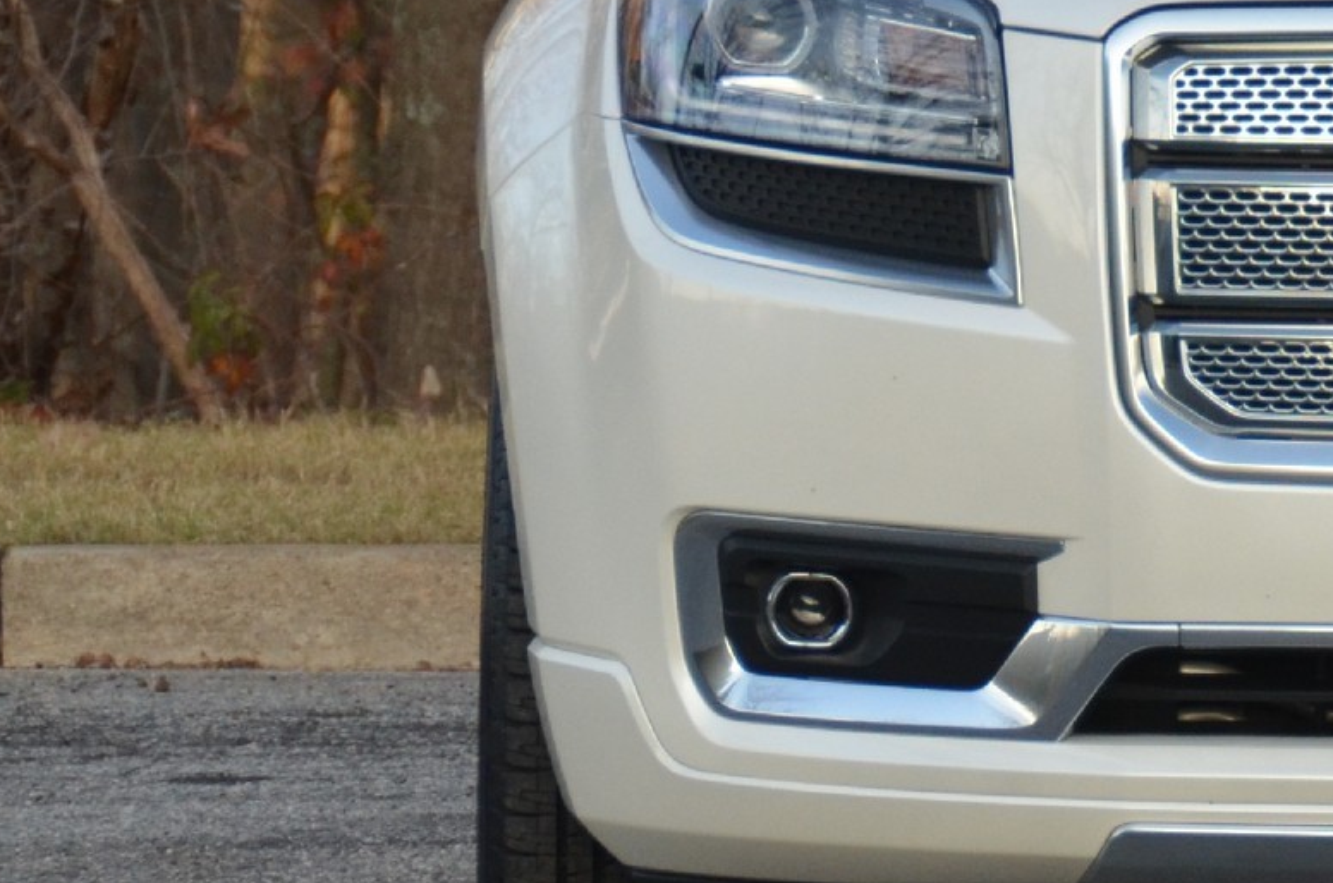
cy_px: 143
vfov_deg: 2.1
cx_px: 1735
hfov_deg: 3.2
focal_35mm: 653
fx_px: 24115
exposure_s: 1/500
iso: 800
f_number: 5.6
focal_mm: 135
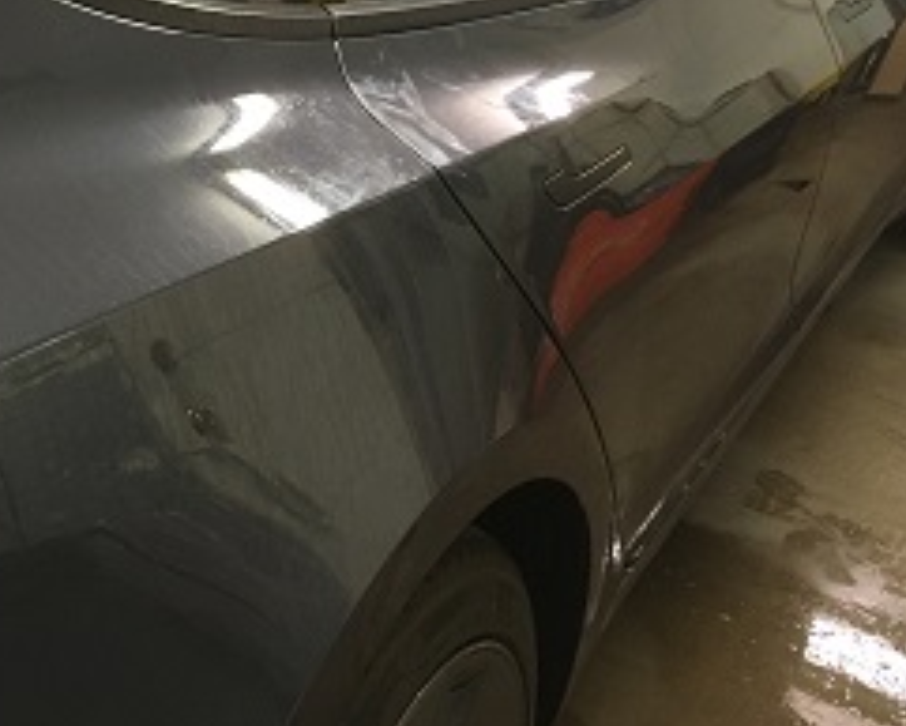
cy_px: 137
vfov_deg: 27.5
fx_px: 1449
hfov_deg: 33.4
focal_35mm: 54
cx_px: 147
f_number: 2.2
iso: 160
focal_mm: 4.15
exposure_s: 1/30
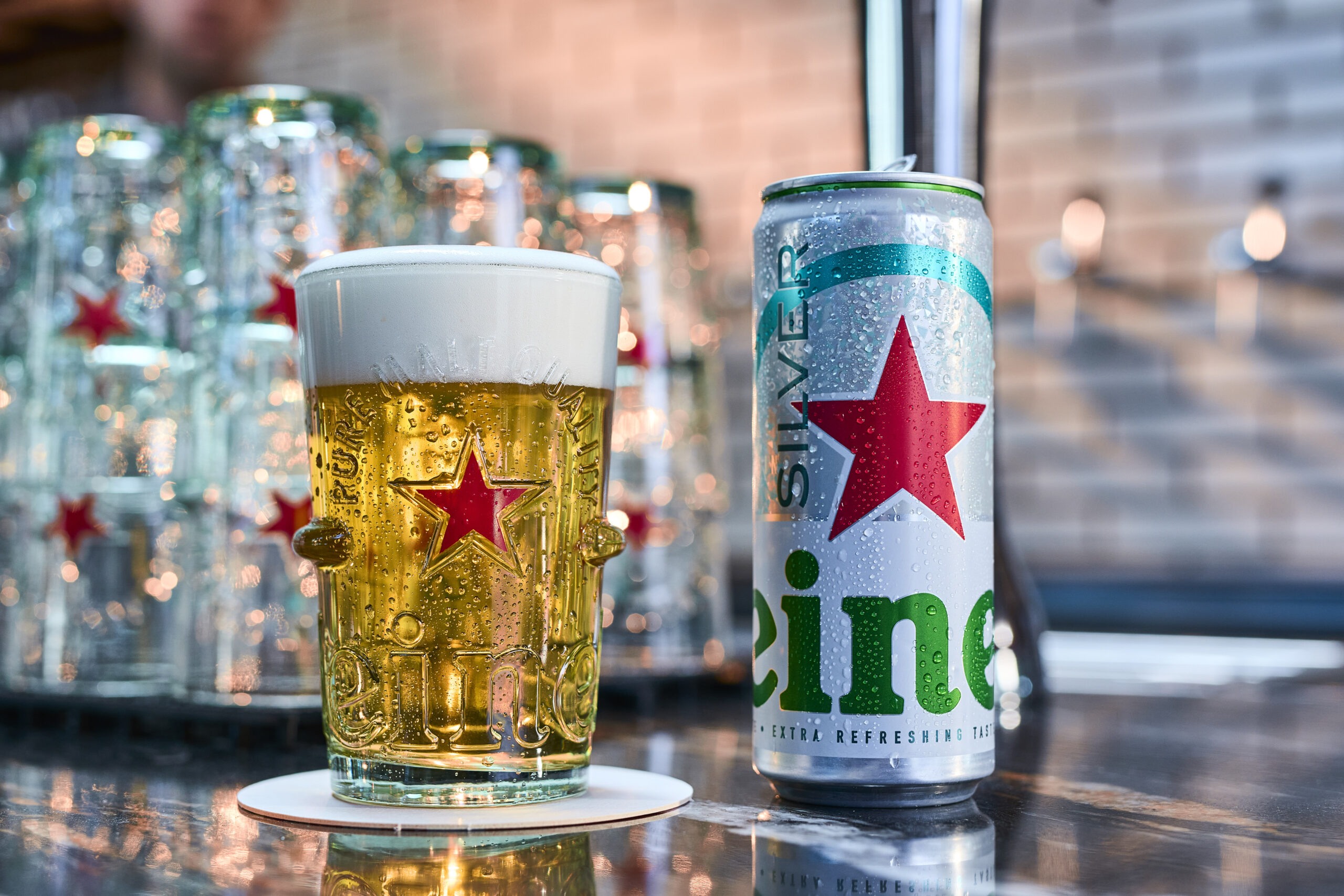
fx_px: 1867
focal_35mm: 50
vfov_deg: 27.0
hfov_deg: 39.6
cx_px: 672
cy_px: 448
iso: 640
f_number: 4
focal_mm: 50
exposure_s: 1/160
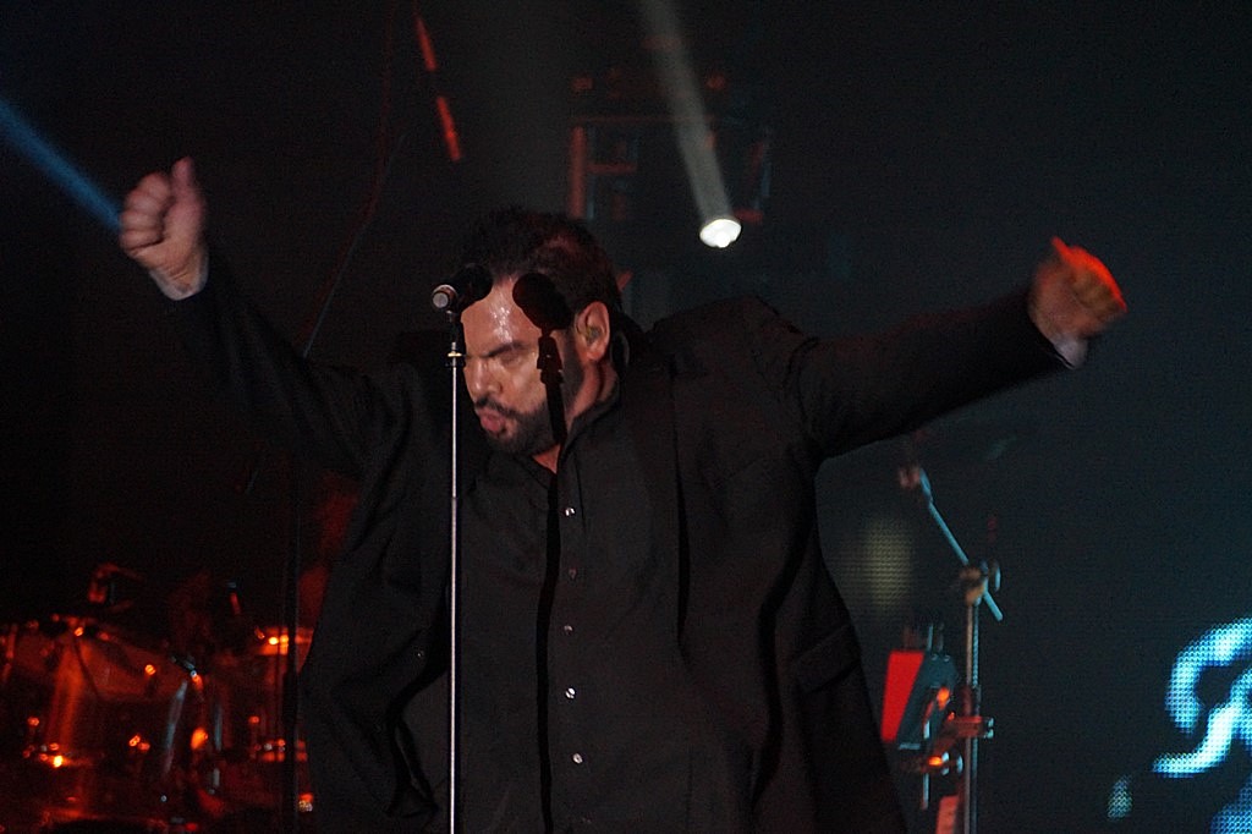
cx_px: 626
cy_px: 417
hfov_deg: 4.6
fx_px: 15644
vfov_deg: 3.1
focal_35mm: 450
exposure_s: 1/125
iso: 3200
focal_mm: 300
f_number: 5.6
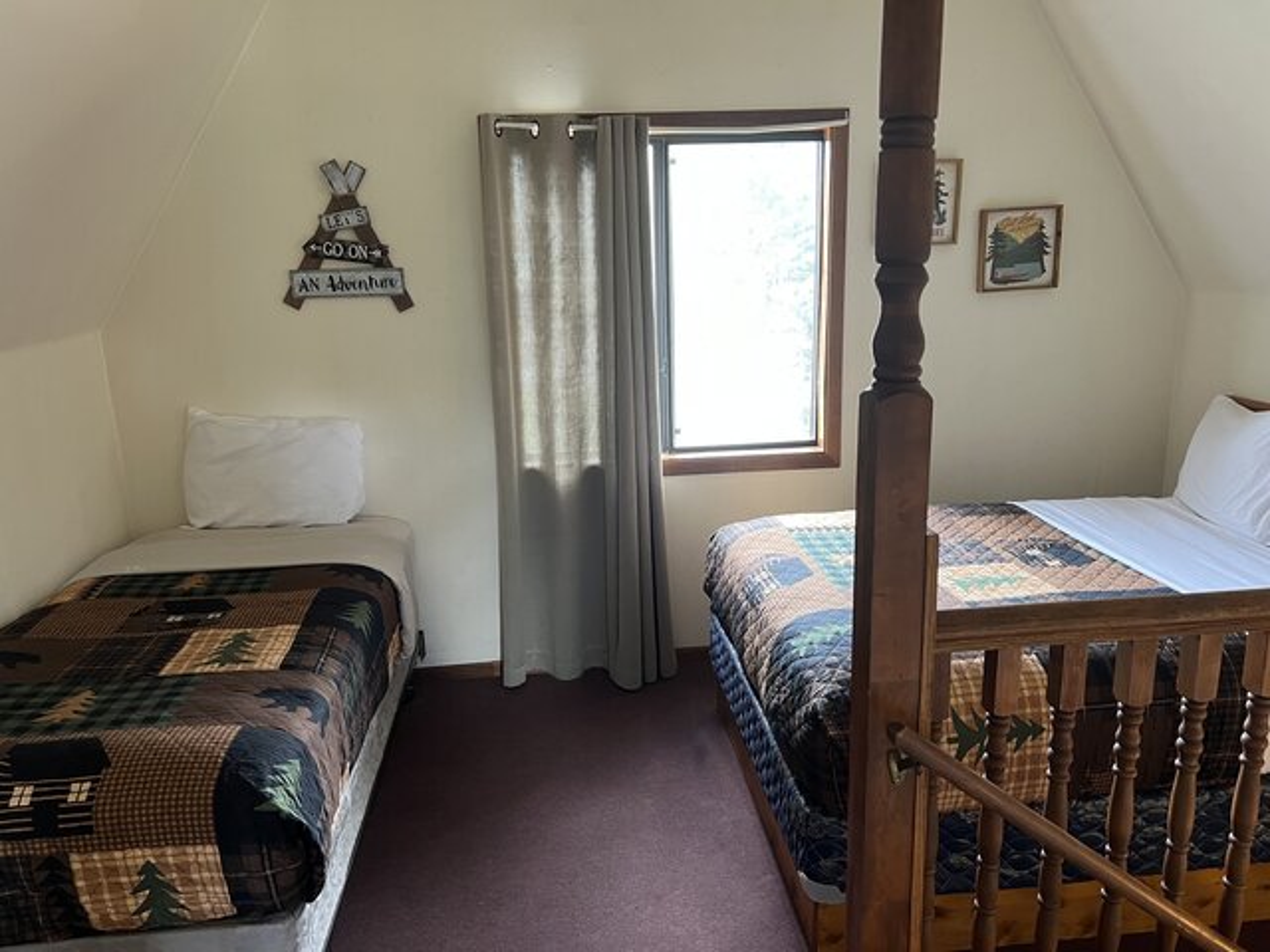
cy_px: 476
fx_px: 954
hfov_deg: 67.3
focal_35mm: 26
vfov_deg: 53.1
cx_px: 635
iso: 200
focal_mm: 5.7
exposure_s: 1/60
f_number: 1.5
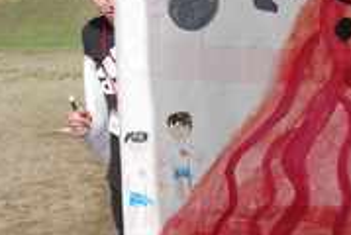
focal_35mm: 69
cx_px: 350
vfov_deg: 19.5
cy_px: 27
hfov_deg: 27.5
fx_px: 674
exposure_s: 1/320
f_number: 8
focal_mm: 21
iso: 200
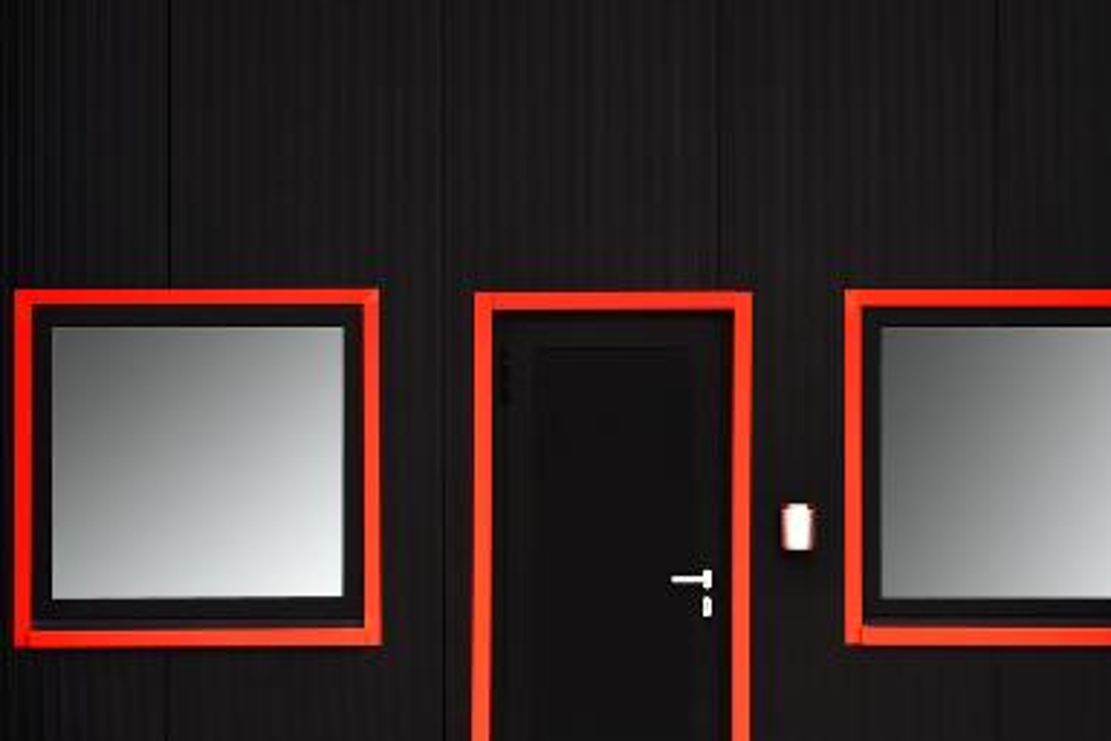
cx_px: 599
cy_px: 405
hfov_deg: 15.0
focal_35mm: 137
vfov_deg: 10.0
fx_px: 4228
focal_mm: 117
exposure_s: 1/25
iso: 100
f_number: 5.6
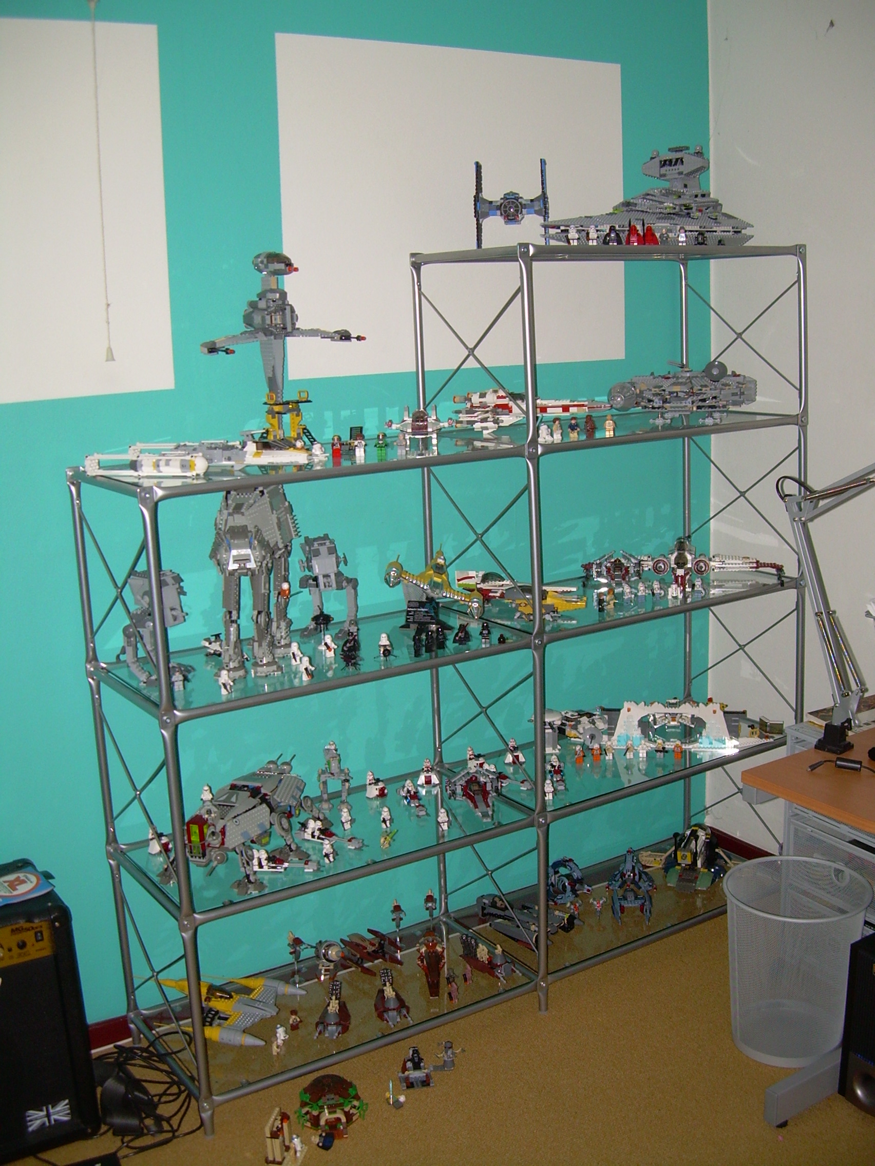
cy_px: 583
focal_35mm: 38
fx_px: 1281
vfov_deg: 49.0
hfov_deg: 37.7
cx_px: 438
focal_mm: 6.3
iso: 92
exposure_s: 1/60
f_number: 2.8
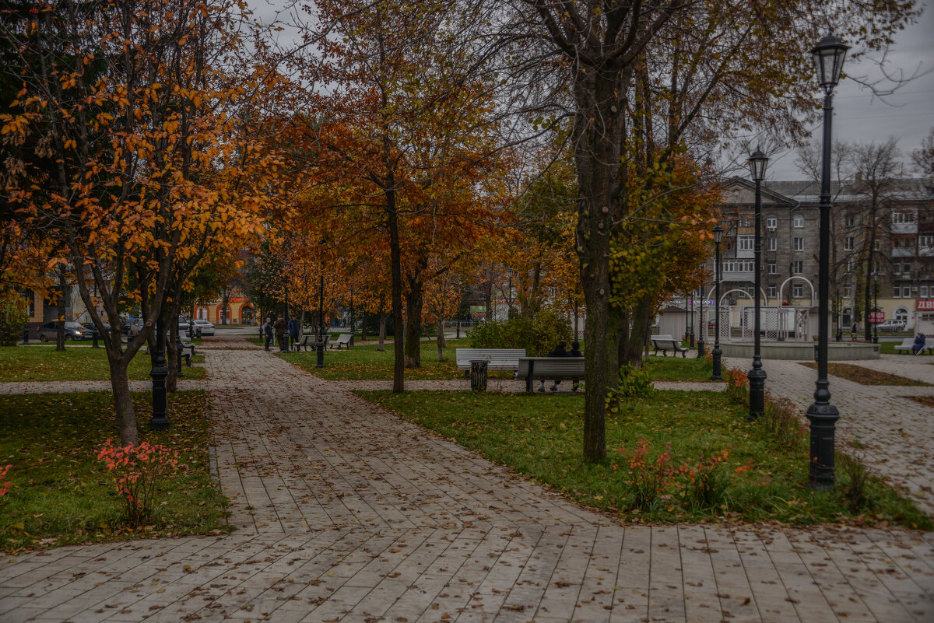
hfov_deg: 48.4
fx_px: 1038
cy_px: 312
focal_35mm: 40
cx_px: 467
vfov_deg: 33.4
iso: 200
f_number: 4
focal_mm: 40
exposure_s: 1/160
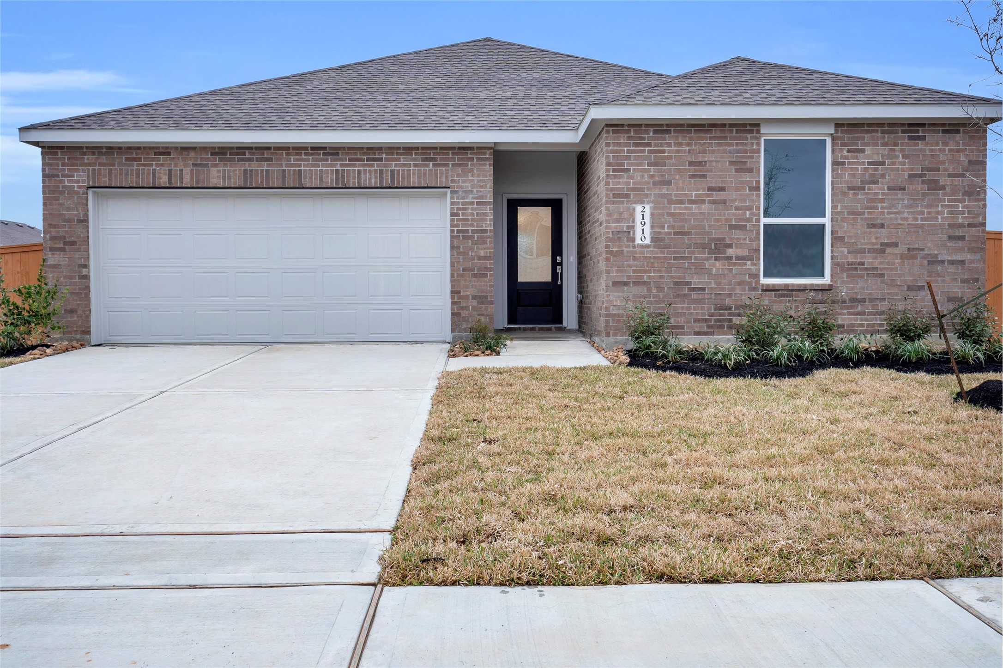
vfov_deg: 43.6
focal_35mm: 30
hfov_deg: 61.9
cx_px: 502
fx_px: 836
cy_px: 334
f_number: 11
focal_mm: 20
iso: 100
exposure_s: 1/8
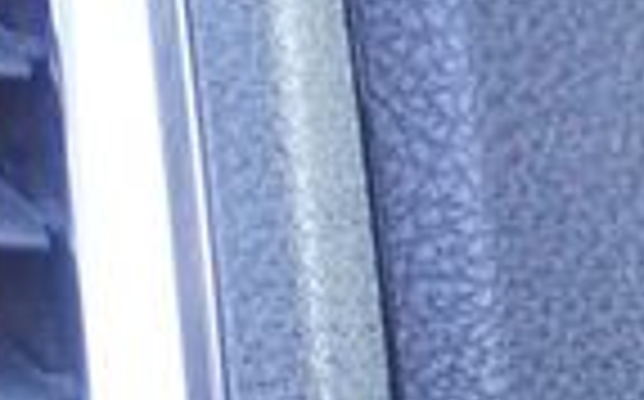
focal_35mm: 318
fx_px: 5569
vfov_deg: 3.9
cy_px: 1510
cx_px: 1013
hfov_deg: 6.5
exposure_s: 1/160
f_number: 4.5
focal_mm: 29
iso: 2500
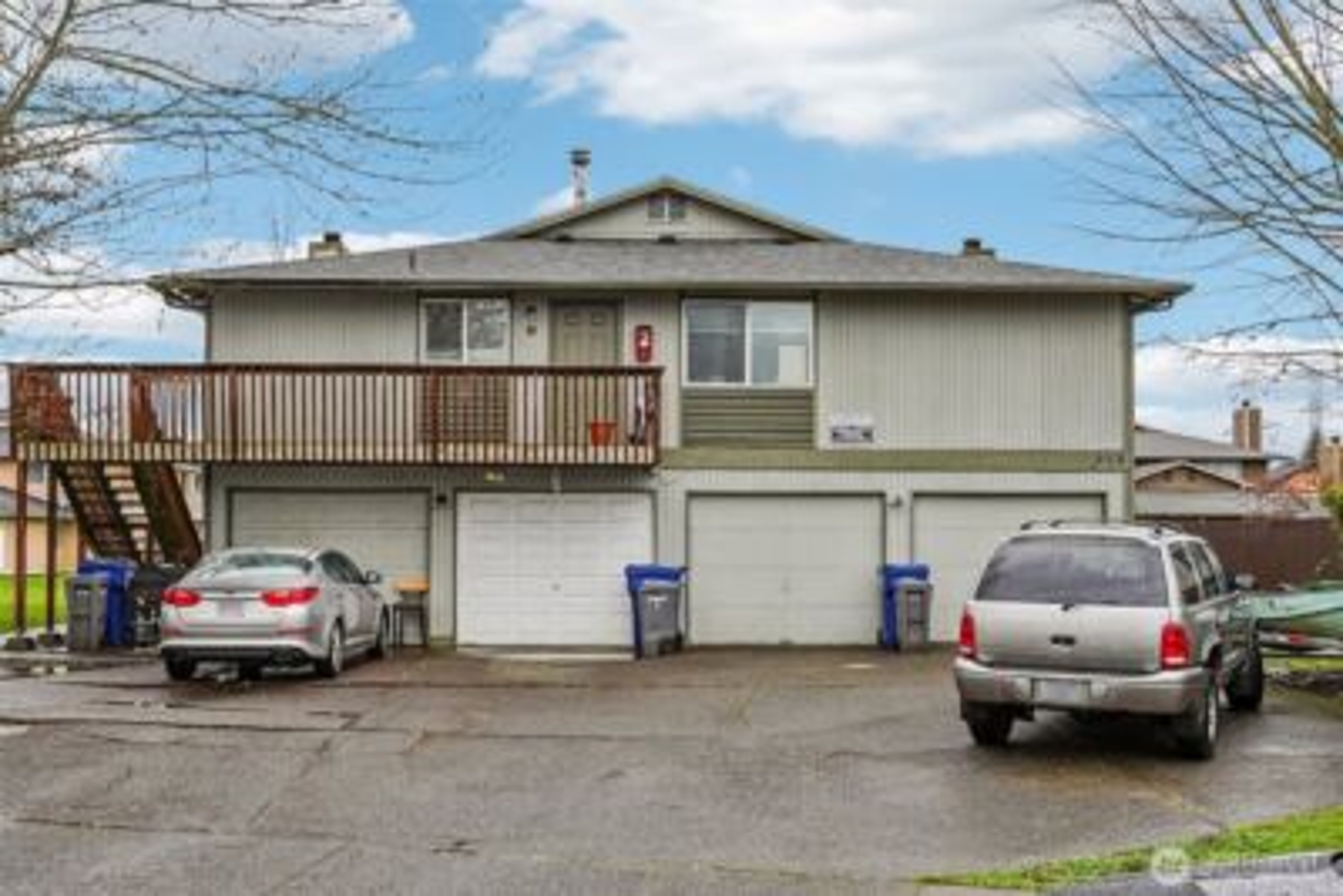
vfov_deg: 31.9
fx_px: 1567
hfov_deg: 46.4
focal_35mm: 42
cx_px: 672
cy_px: 448
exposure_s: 1/90
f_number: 8
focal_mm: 28
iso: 400
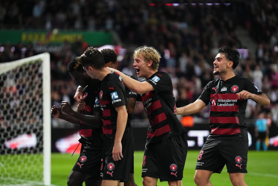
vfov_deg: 6.9
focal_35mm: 200
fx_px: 1545
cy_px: 93
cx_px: 139
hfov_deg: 10.3
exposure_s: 1/1600
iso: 3200
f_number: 2.8
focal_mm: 200
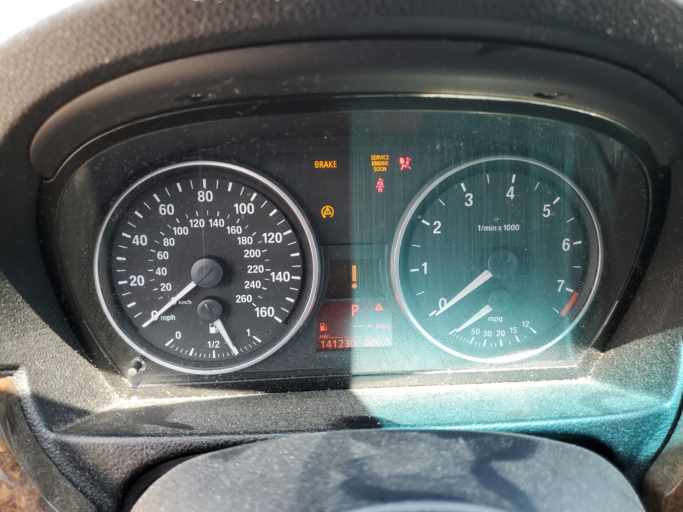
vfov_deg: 53.1
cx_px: 342
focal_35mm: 26
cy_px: 256
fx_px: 513
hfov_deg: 67.3
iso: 54
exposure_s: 1/120
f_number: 1.5
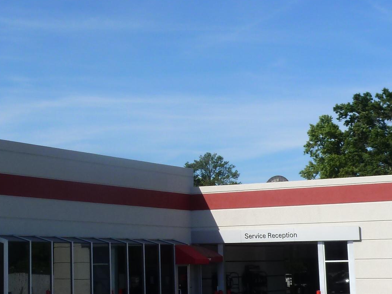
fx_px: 906
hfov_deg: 24.0
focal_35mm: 80
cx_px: 66
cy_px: 90
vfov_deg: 18.4
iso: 100
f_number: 5
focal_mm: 5.9
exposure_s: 1/500
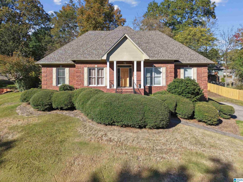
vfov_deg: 56.8
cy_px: 91
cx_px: 122
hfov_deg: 71.6
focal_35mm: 24
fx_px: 168
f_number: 1.8
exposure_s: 1/2500
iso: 160
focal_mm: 8.7
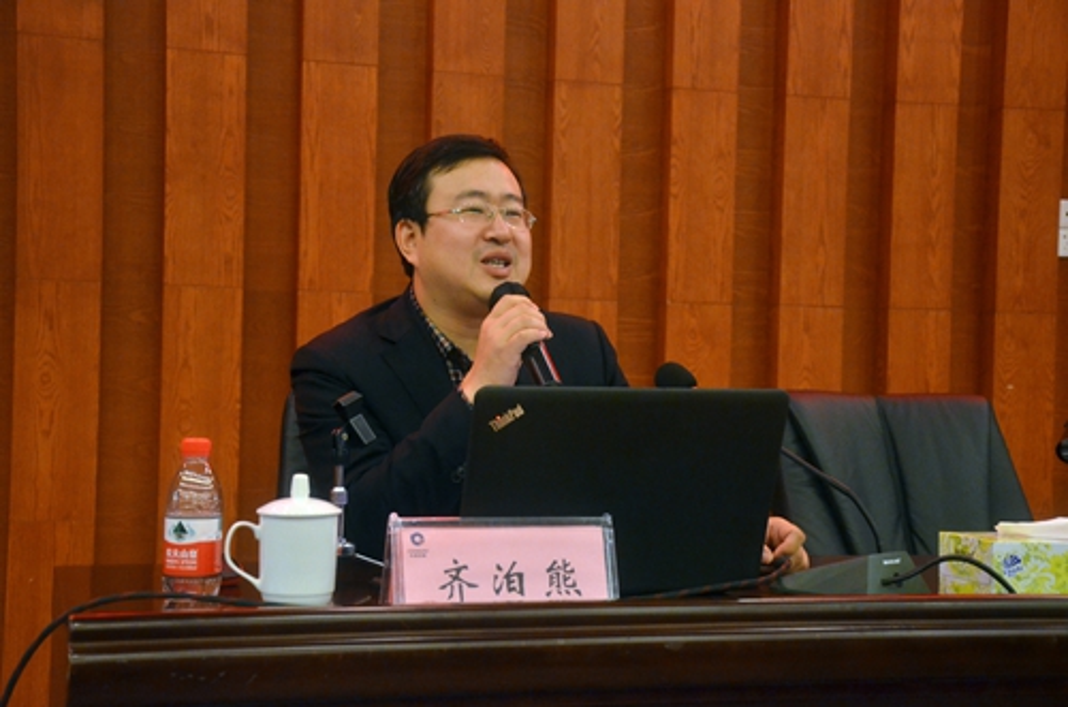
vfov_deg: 23.7
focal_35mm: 57
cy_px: 354
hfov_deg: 35.1
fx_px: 1687
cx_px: 534
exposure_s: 1/40
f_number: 4.5
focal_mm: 38
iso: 1600
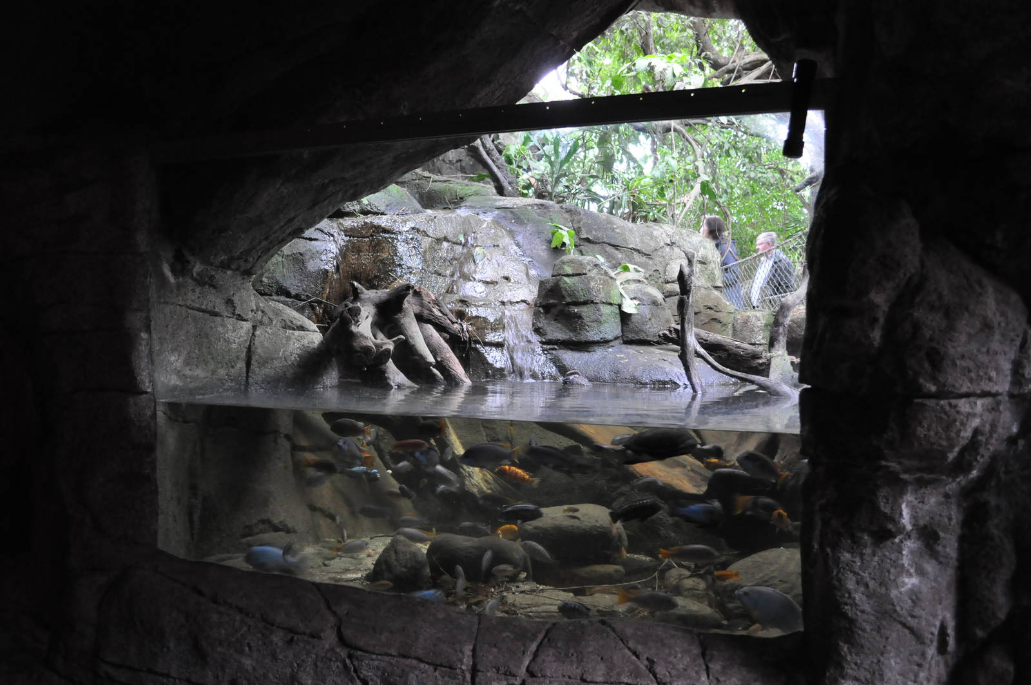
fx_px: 772
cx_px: 516
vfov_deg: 47.8
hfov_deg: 67.4
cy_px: 342
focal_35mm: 27
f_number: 3.5
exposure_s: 1/13
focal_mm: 18
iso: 1600
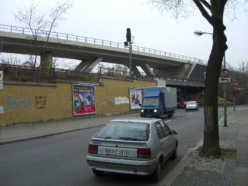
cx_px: 124
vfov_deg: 37.7
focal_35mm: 38
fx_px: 272
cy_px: 93
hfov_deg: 49.0
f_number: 2.8
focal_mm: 7.9
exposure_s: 1/100
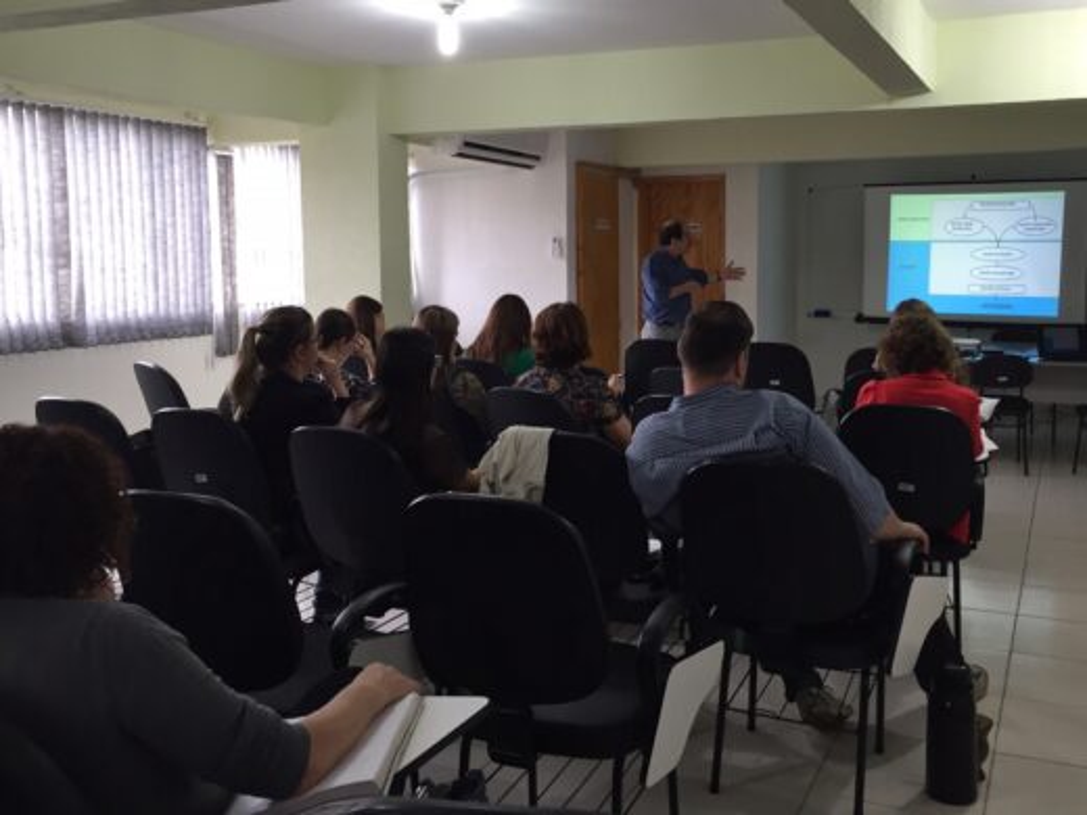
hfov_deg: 61.7
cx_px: 544
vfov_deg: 48.2
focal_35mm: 29
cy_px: 408
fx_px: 911
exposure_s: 1/30
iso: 64
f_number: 2.2
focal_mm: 4.15
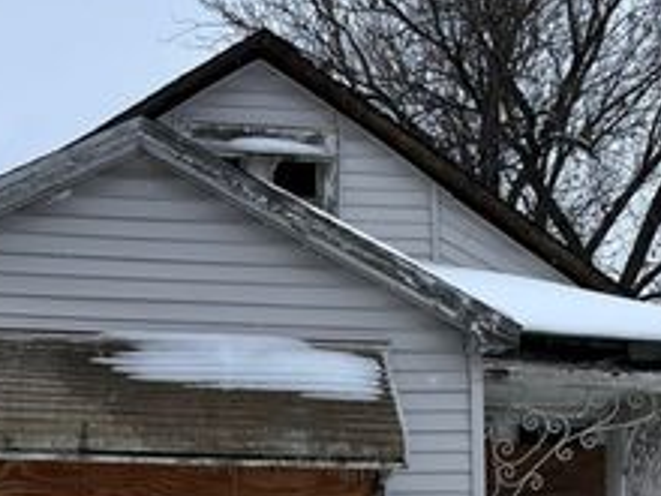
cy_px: 485
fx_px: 1127
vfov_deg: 23.8
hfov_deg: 32.5
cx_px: 225
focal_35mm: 59
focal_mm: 5.7
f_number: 1.5
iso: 50
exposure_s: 1/3077
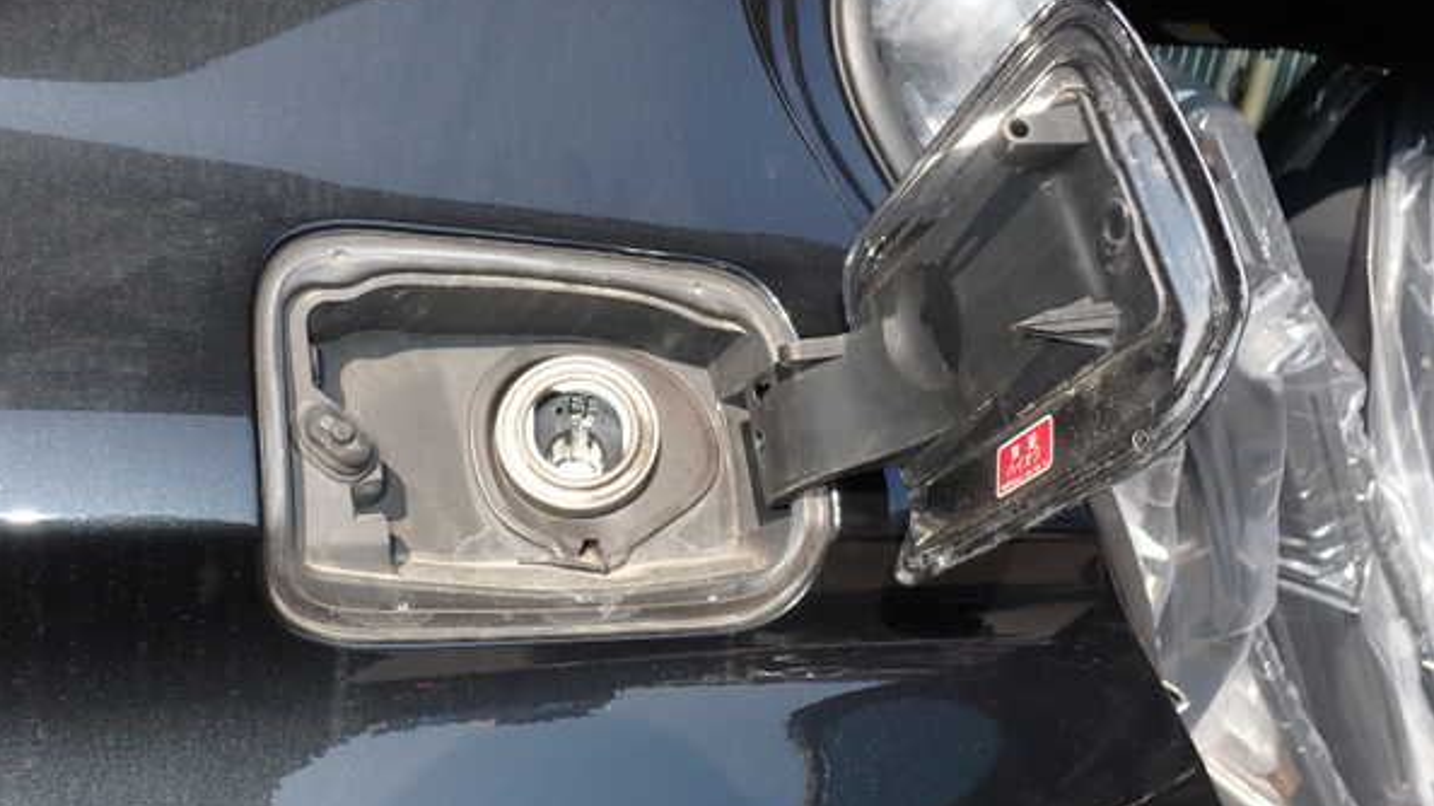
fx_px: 1255
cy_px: 413
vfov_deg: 35.6
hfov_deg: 59.5
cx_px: 717
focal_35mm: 33
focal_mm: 5.4
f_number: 3.2
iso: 100
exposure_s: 1/400
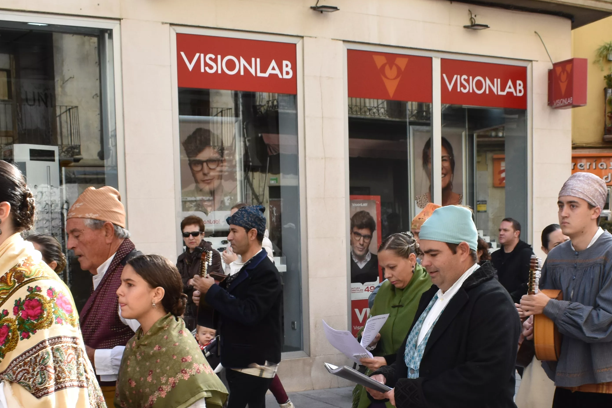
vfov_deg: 22.9
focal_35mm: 58
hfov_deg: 34.4
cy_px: 350
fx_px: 986
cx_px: 360
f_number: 8
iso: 400
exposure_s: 1/250
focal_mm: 18
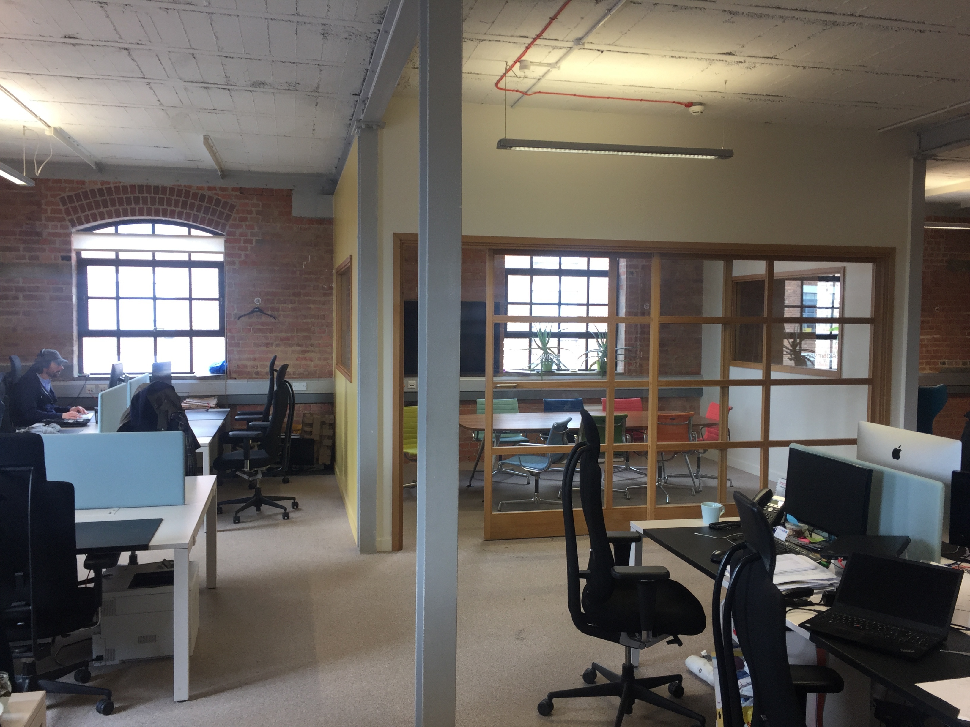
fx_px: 813
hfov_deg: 61.7
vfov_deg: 48.2
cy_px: 364
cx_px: 485
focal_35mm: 29
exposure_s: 1/50
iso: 40
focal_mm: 4.15
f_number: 2.2
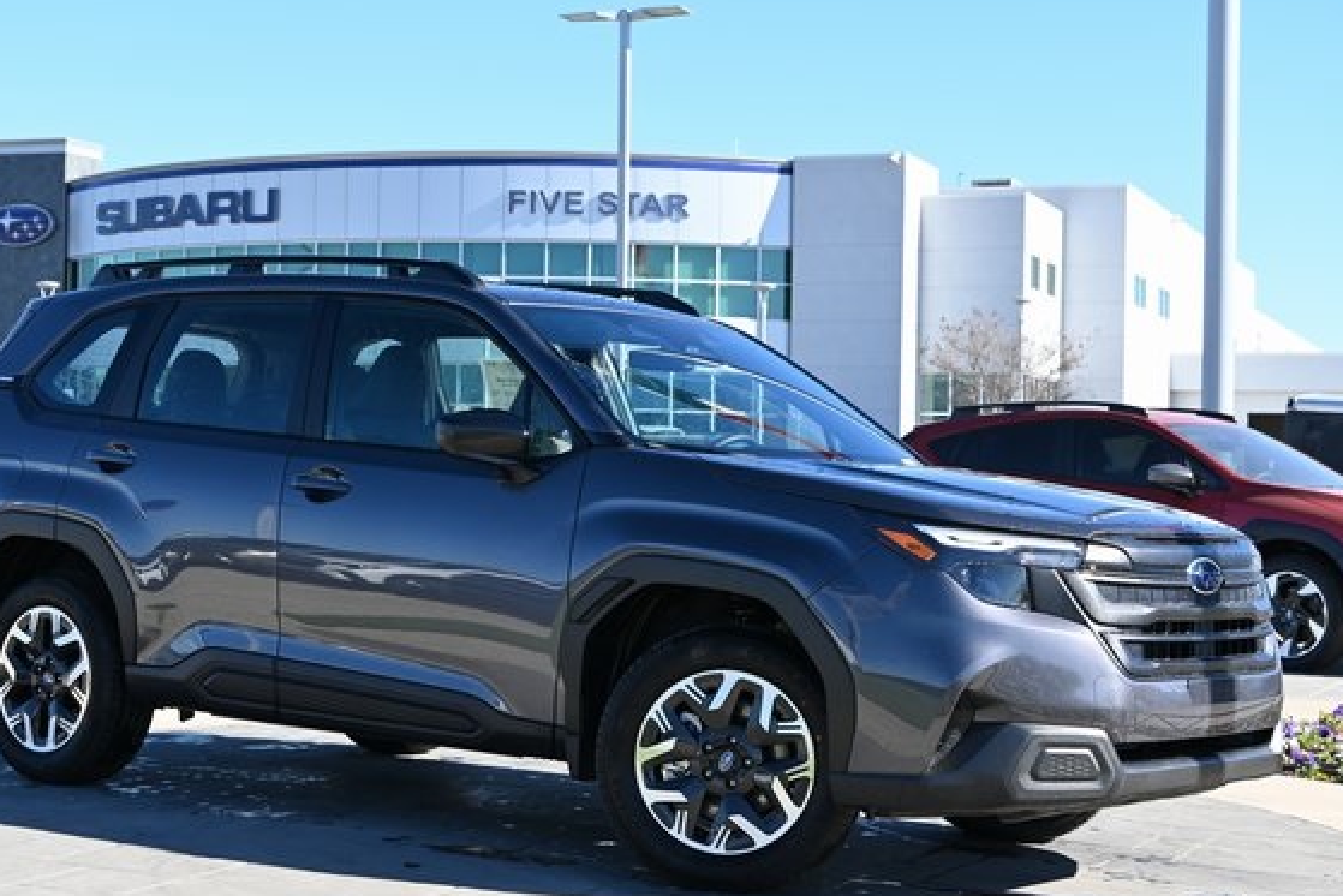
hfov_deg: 31.6
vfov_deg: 21.4
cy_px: 458
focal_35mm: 64
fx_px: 2372
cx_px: 593
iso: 110
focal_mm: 37
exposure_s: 1/250
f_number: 5.6
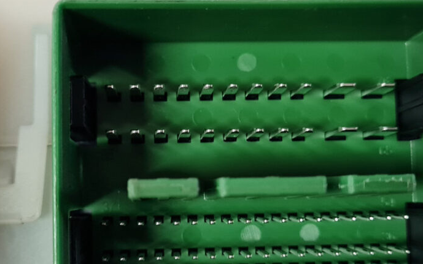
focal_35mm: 56
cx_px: 187
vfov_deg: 23.1
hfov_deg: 36.2
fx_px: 646
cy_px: 160
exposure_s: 1/33
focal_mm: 5.4
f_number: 1.8
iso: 640
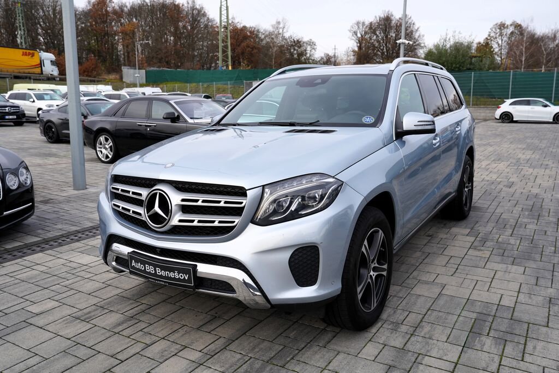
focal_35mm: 30
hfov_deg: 61.9
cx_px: 280
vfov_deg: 43.6
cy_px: 186
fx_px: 466
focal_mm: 30
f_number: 5.6
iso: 100
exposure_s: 1/125
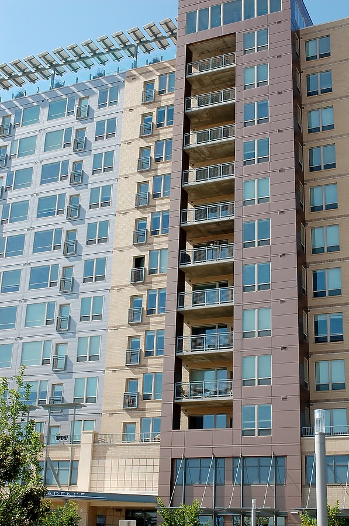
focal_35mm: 52
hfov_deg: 25.7
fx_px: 766
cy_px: 263
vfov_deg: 37.9
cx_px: 174
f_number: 10
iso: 320
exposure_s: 1/250
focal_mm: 35
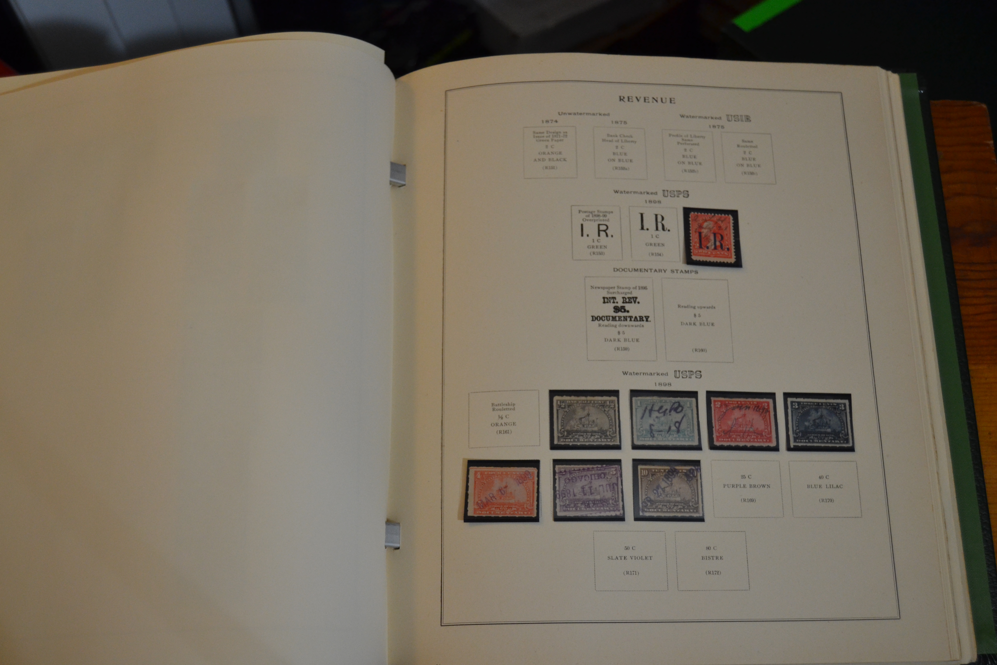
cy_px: 332
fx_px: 1080
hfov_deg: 49.6
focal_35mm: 39
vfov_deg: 34.2
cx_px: 498
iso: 1000
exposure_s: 1/60
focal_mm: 26
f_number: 4
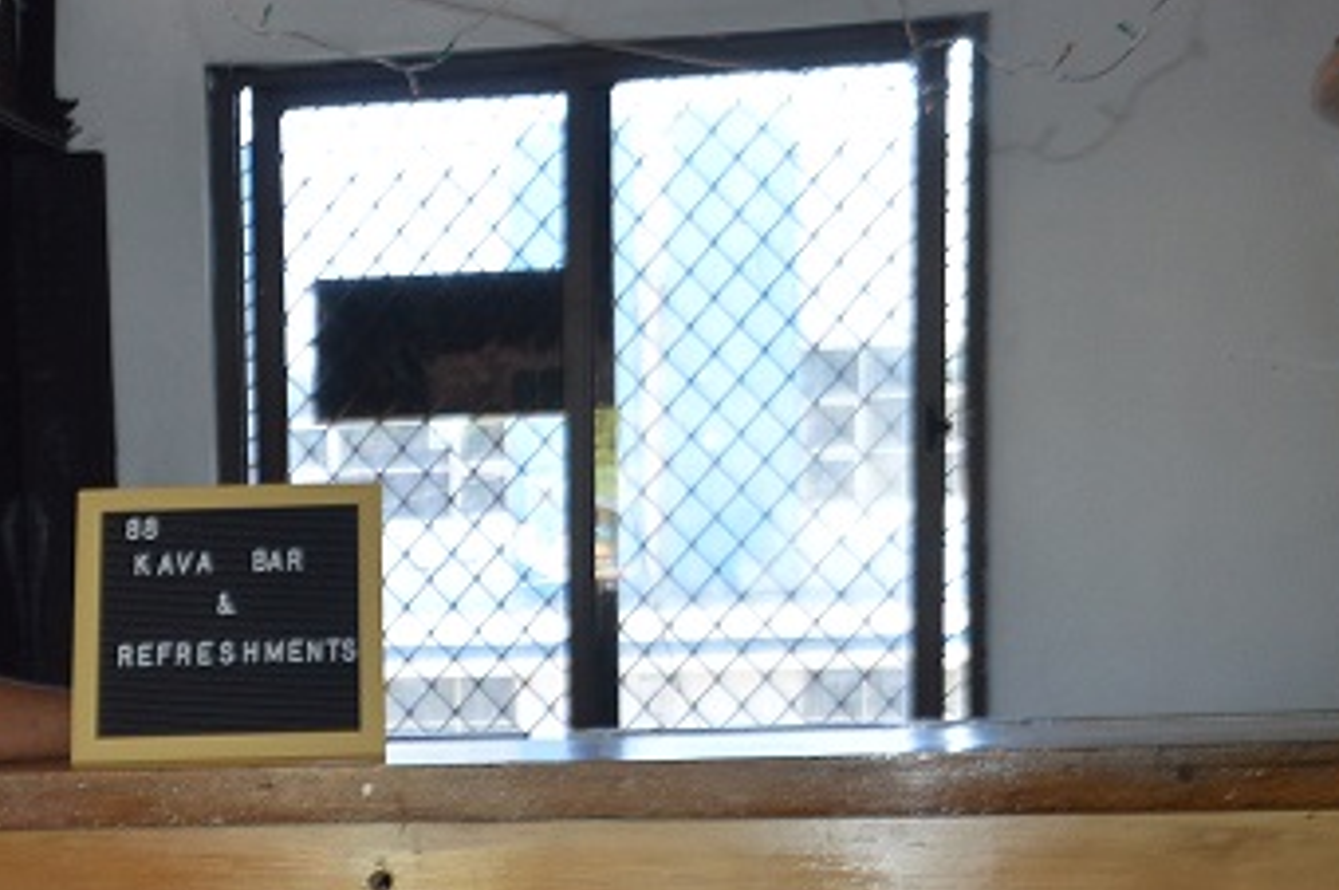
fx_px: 3456
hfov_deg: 21.3
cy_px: 878
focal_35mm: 93
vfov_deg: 14.5
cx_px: 43
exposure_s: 1/80
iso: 400
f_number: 4
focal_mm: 28
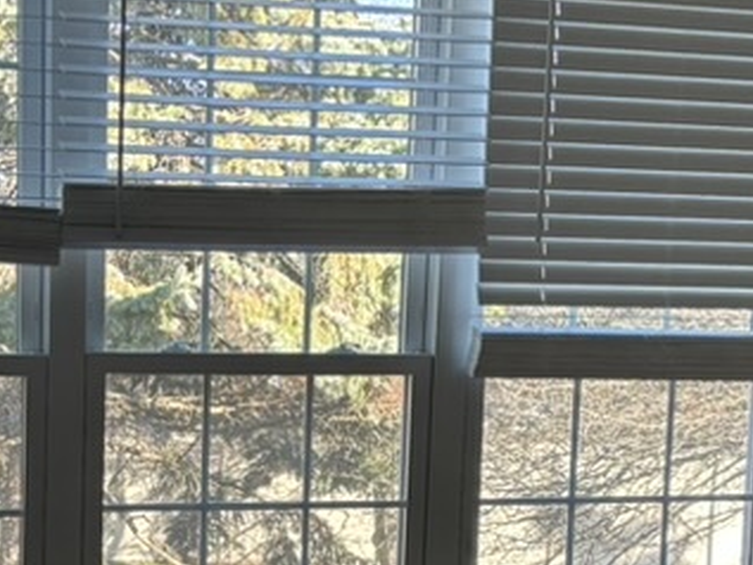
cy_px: 491
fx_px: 1828
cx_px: 169
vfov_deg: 17.4
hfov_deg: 23.0
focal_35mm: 84
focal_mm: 5.96
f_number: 1.6
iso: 50
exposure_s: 1/120
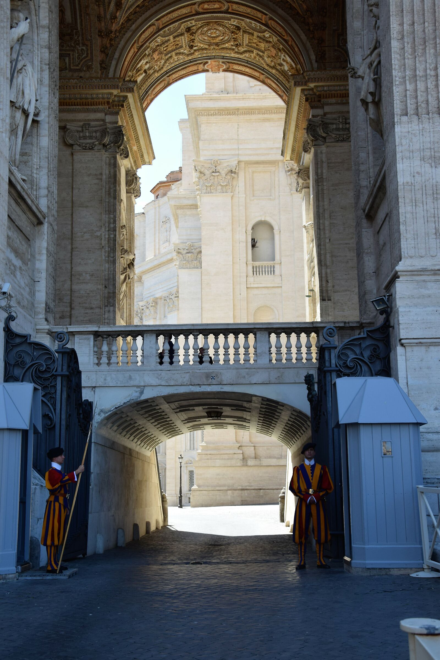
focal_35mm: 45
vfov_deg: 43.6
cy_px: 330
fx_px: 825
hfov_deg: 29.9
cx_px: 220
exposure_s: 1/200
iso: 400
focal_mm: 30
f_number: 7.1
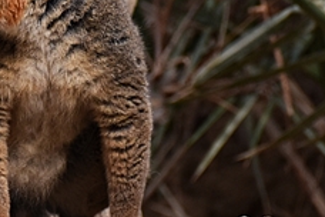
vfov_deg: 1.8
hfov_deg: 2.6
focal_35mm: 782
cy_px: 109
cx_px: 21
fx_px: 7059
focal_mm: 116
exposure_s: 1/250
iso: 400
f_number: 5.6
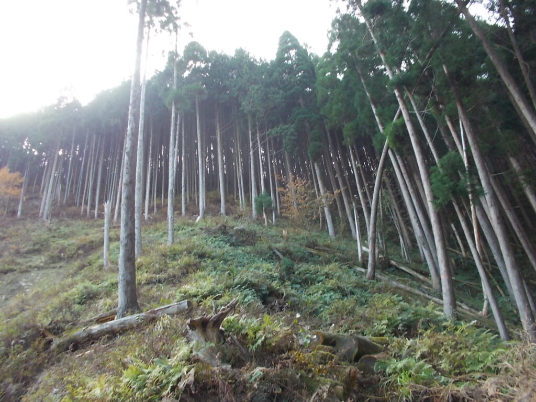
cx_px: 268
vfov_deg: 53.1
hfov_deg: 67.3
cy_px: 201
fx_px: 403
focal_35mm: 26
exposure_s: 1/30
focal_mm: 4.6
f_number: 3.2
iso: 80
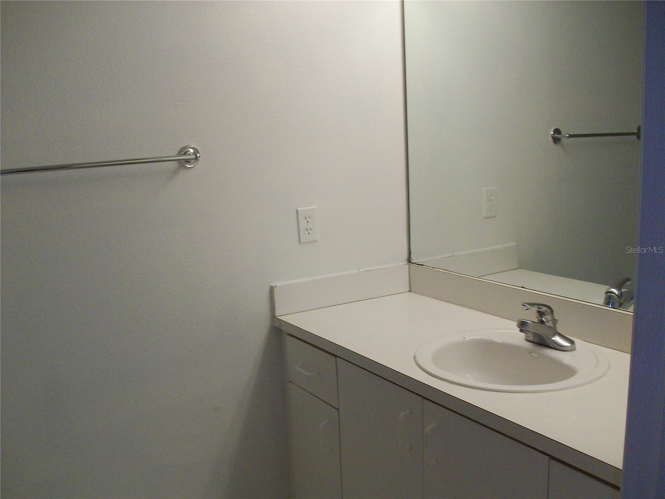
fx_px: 653
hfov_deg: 54.0
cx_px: 332
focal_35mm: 34
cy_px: 250
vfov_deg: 41.8
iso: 160
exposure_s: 1/74.9
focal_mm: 5.7
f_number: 2.8
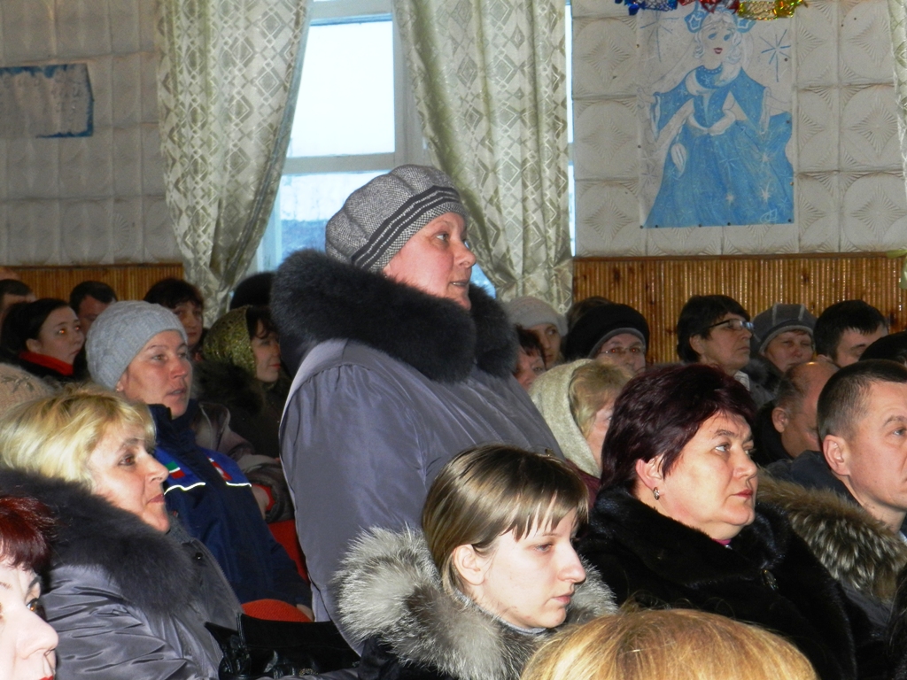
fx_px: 2201
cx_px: 454
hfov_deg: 23.3
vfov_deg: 17.6
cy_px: 340
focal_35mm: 84
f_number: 4.4
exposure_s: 1/30
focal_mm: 14.9
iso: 500
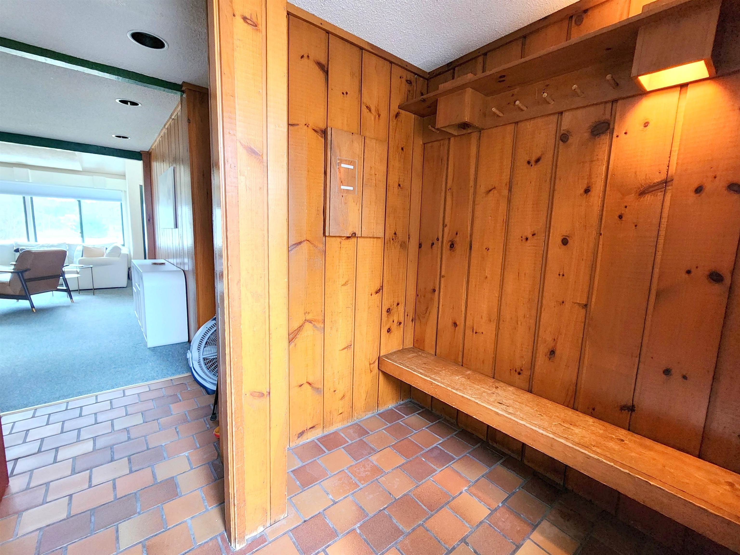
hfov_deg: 106.2
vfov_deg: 89.9
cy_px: 278
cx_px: 370
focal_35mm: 13
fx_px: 278
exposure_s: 1/60
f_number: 2.2
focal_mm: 2.2
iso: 400
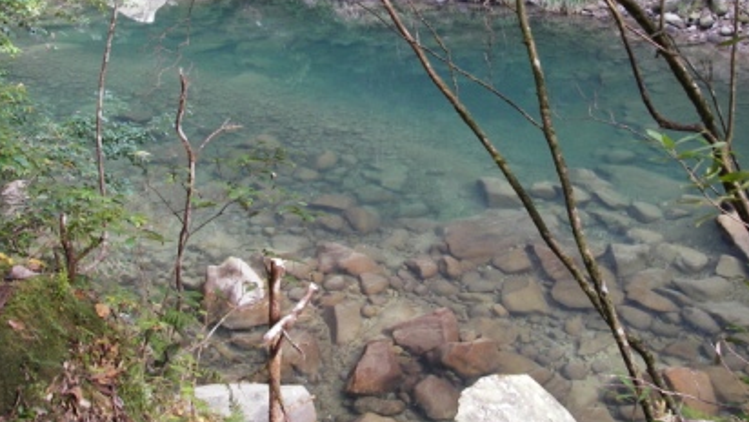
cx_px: 394
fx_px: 894
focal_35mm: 45
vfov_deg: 26.3
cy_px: 126
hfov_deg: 45.4
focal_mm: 6.3
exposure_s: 1/30
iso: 100
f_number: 3.3
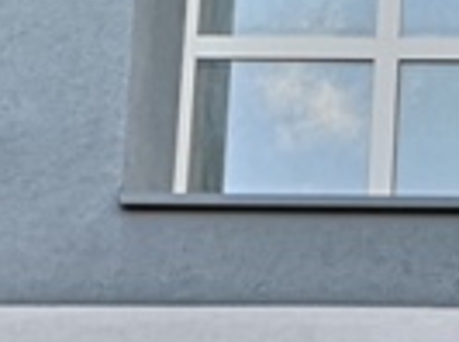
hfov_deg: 11.0
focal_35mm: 163
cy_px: 902
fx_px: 2156
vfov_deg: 8.1
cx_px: 932
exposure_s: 1/126
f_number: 1.8
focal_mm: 3.95
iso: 50
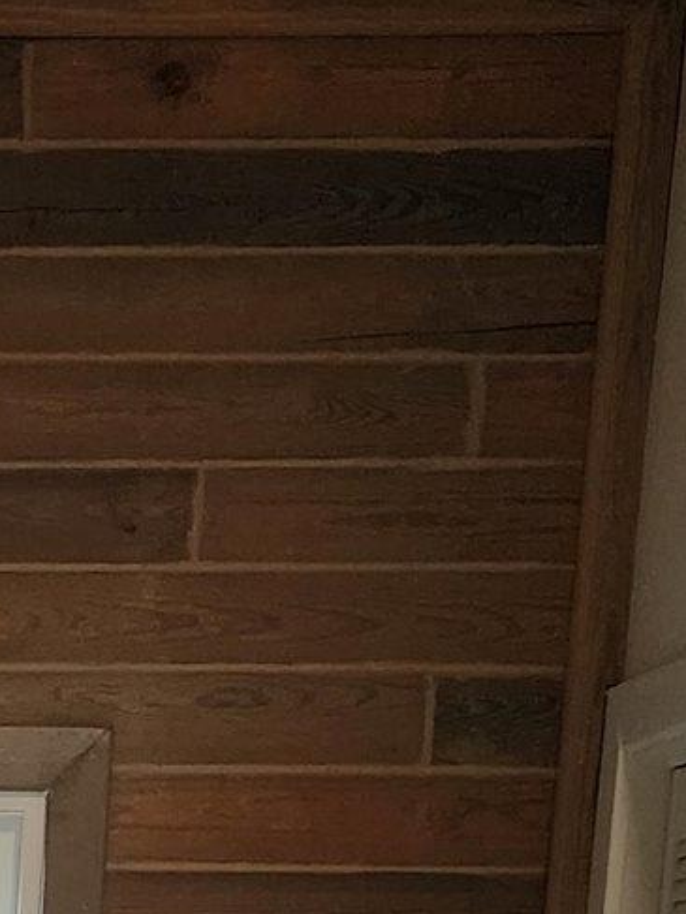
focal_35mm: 109
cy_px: 1741
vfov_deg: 15.1
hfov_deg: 12.7
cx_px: -438
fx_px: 2878
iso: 400
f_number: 1.8
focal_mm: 6.4
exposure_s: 1/120
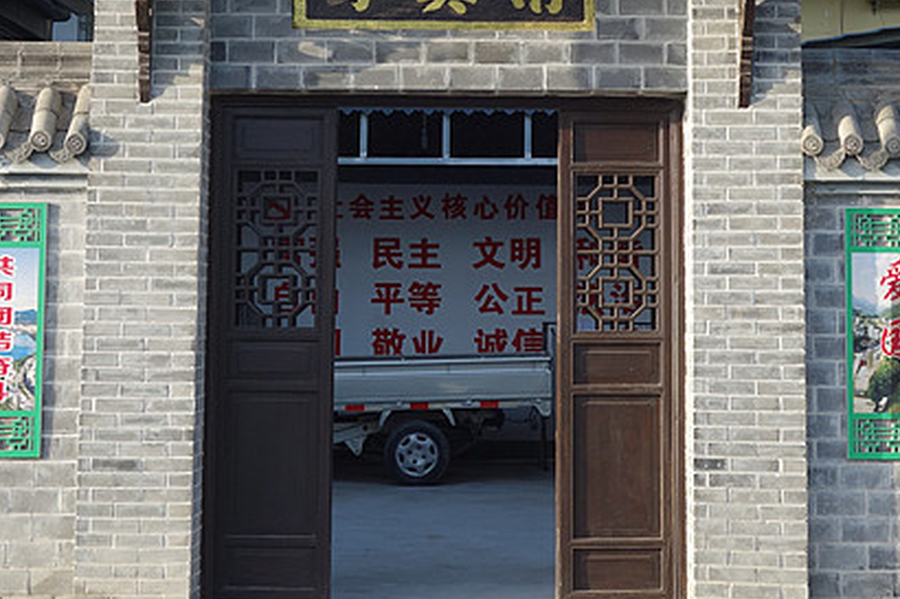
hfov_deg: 25.4
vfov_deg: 16.9
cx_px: 503
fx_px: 1999
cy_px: 80
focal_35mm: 80
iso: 125
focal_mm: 15.1
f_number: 5.6
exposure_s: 1/100
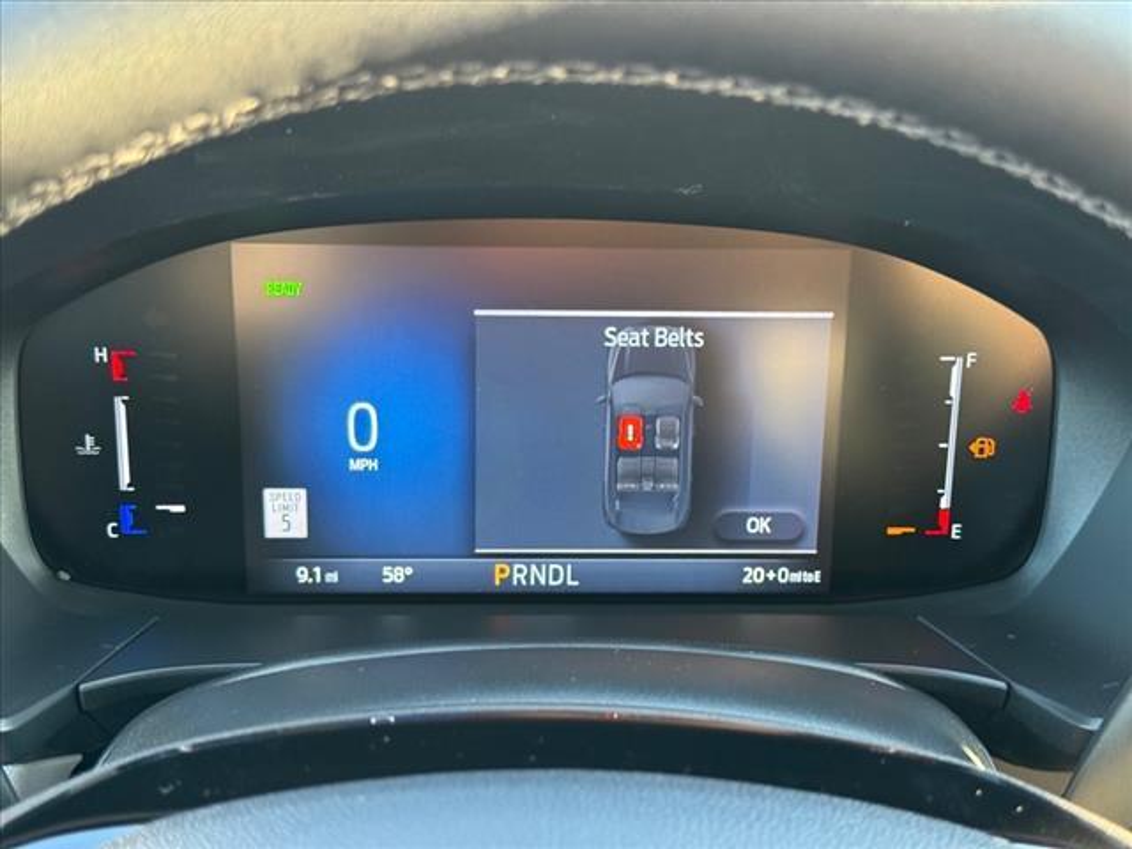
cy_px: 424
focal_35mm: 48
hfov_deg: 39.7
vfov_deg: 30.3
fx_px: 1570
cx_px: 566
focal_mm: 6.76
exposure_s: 1/60
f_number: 1.78
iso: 200
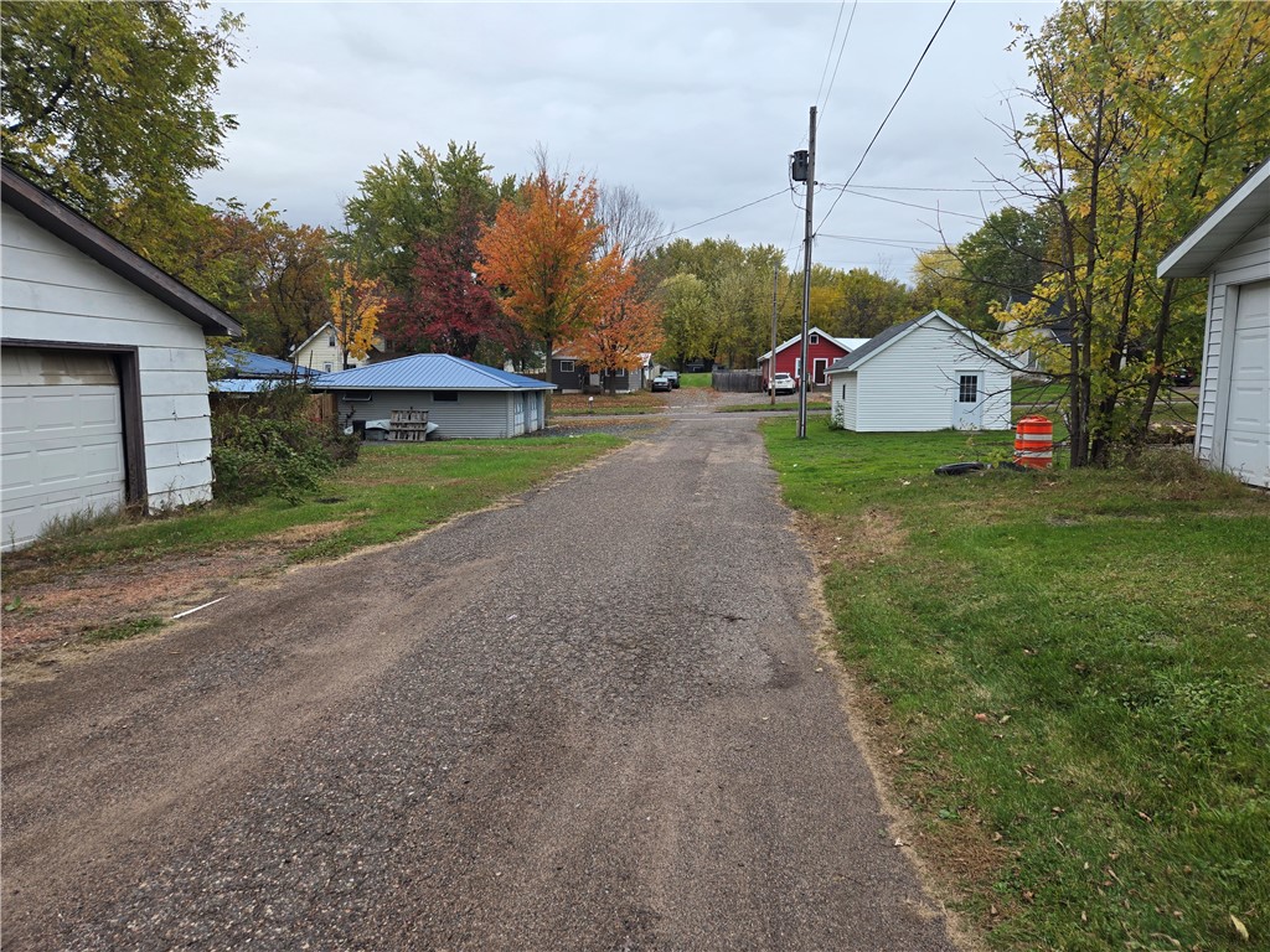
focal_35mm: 23
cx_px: 635
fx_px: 844
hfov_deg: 73.9
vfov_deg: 58.9
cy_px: 476
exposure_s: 1/475
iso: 25
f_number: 1.8
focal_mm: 5.4
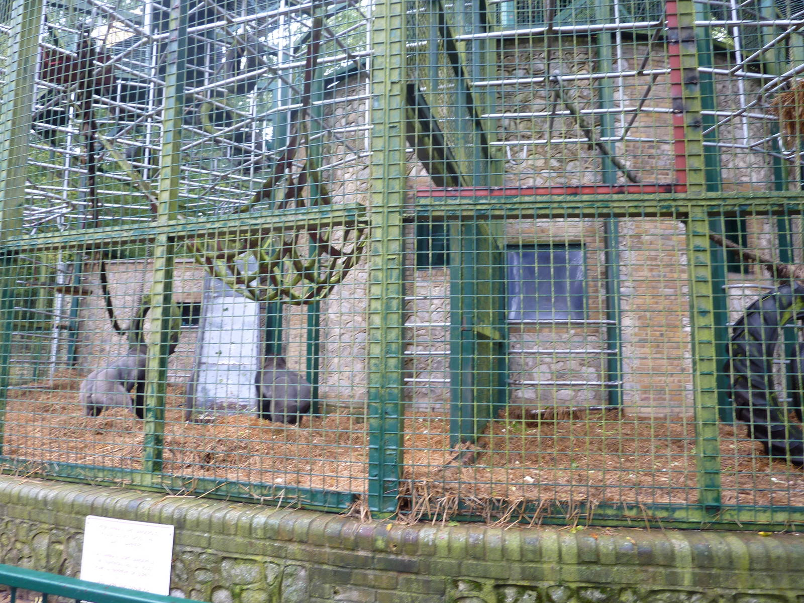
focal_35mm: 25
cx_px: 402
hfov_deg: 69.4
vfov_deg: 54.9
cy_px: 302
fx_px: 581
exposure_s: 1/30
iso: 100
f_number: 3.3
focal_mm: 4.1
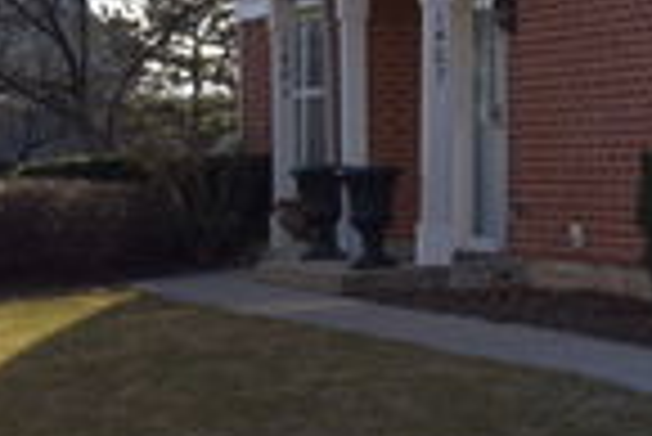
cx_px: 845
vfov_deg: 8.1
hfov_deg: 11.8
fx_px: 3064
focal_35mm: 169
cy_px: -112
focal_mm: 34
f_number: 9
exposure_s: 1/200
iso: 100
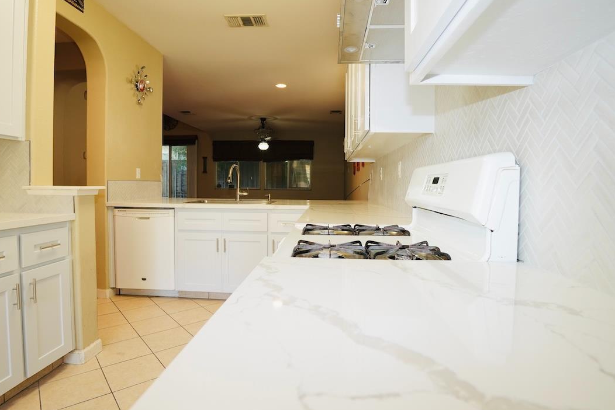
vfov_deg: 64.5
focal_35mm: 19
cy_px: 192
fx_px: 325
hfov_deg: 86.9
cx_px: 306
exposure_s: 1/60
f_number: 2.8
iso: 320
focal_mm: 10
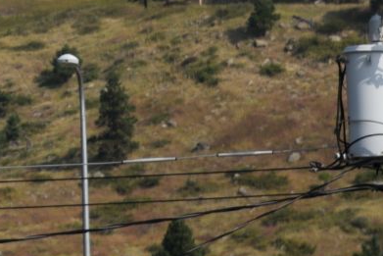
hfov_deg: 3.2
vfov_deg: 2.2
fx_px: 6683
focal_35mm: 628
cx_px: -616
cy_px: -177
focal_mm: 120
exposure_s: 1/400
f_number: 10
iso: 200
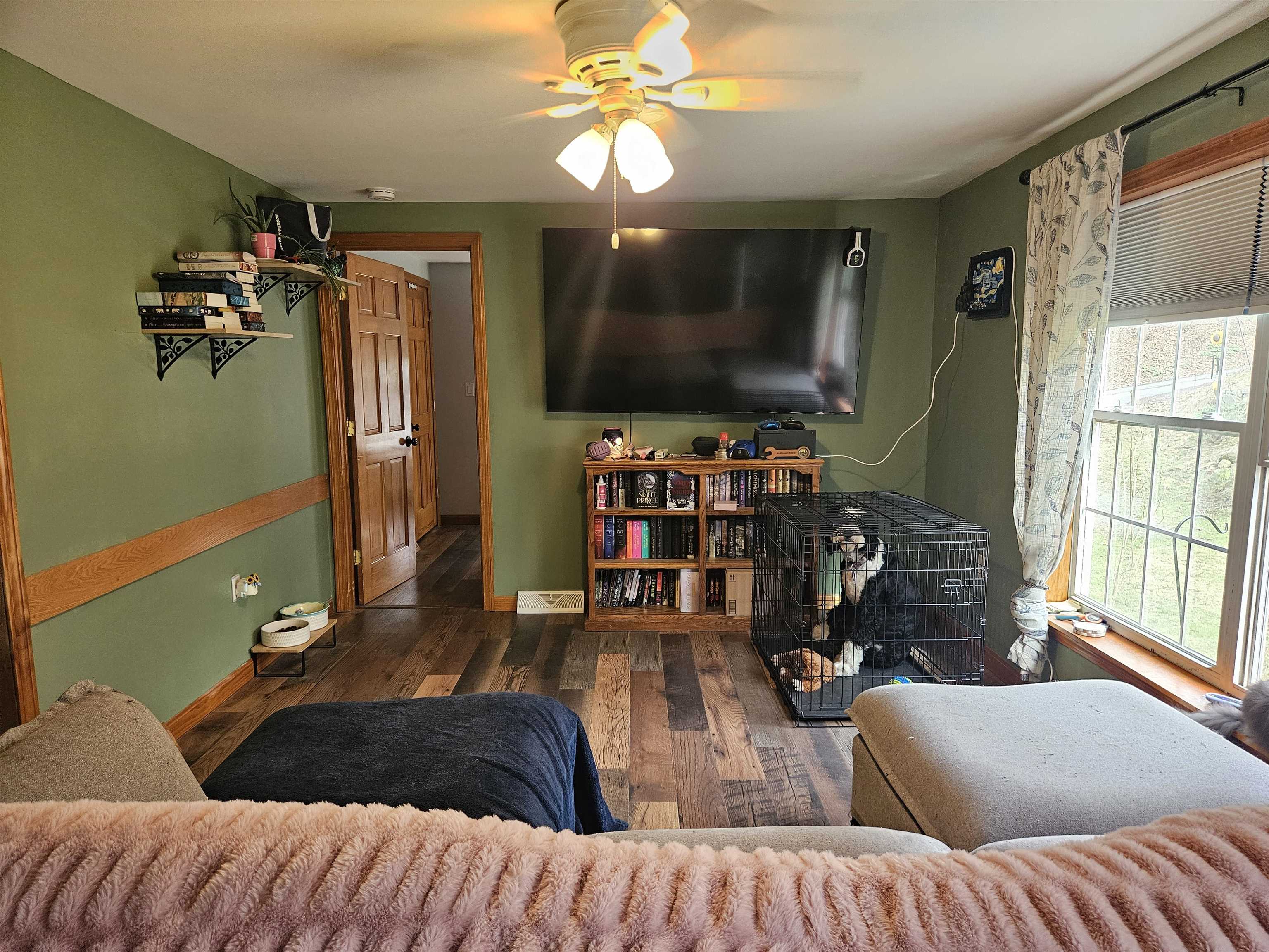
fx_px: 843
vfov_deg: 58.9
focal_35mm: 23
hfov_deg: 73.9
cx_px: 634
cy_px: 476
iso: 640
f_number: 1.8
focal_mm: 5.4
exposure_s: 1/120
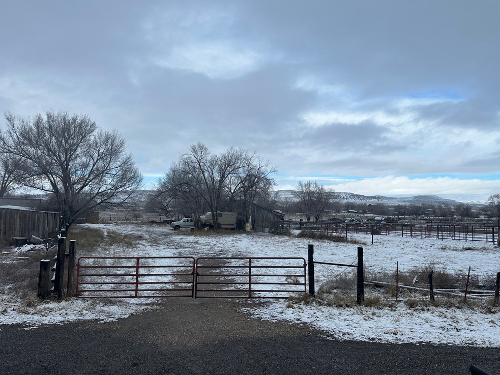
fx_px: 361
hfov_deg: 69.4
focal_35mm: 25
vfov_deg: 54.9
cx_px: 253
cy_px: 185
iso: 80
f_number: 1.78
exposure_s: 1/3717
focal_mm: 6.86
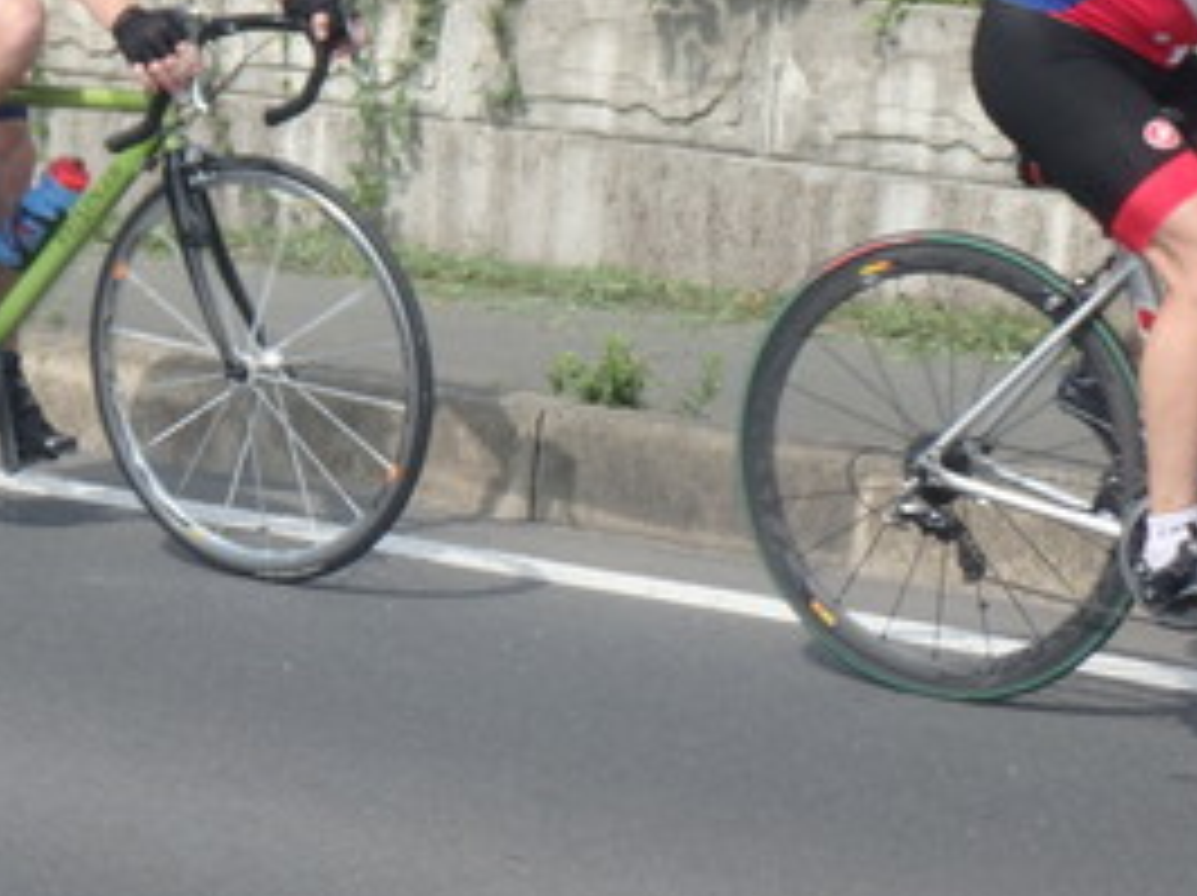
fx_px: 4077
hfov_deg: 16.3
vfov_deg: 12.4
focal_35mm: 118
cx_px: -40
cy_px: 27
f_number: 5.2
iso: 125
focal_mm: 8.7
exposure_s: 1/640
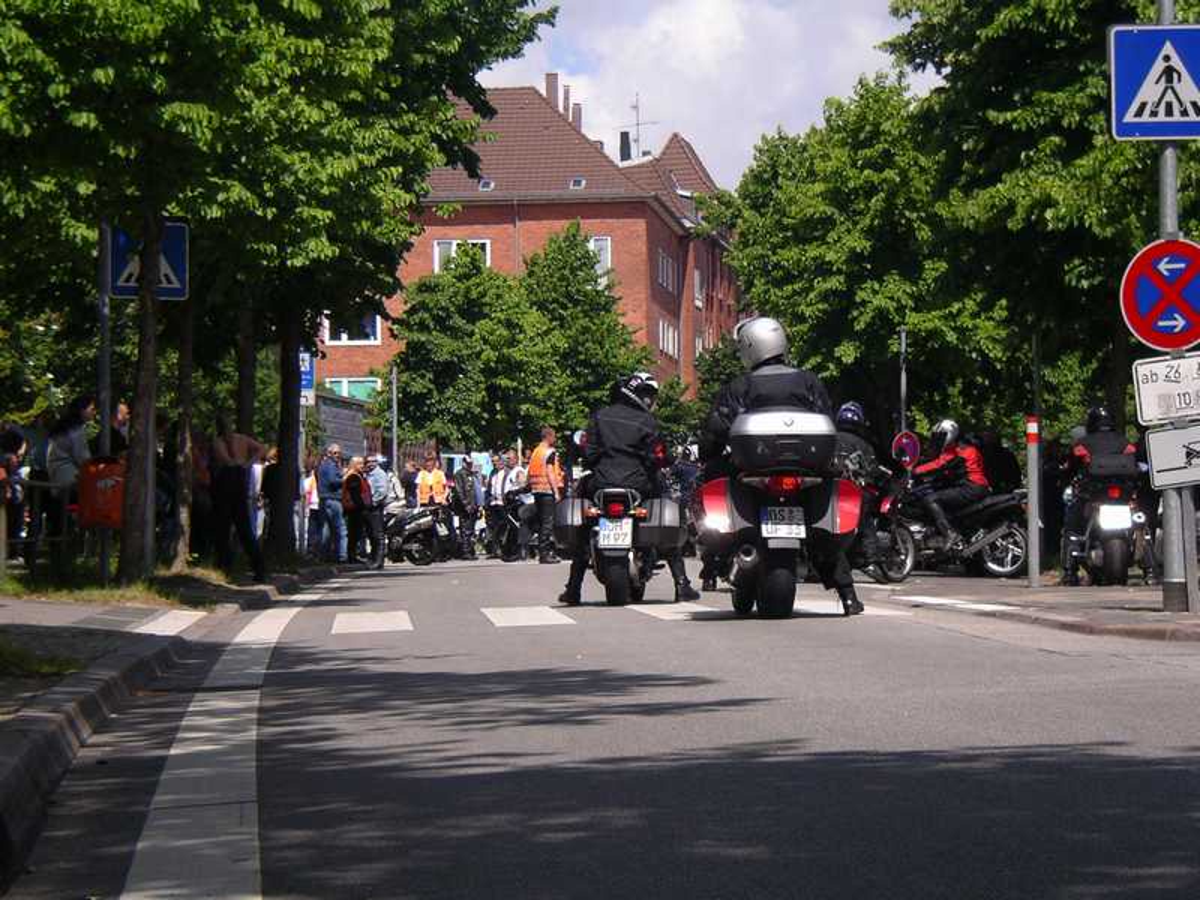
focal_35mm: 104
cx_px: 600
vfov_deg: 14.2
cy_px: 450
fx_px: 3605
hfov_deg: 18.9
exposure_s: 1/500
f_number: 3.9
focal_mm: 16
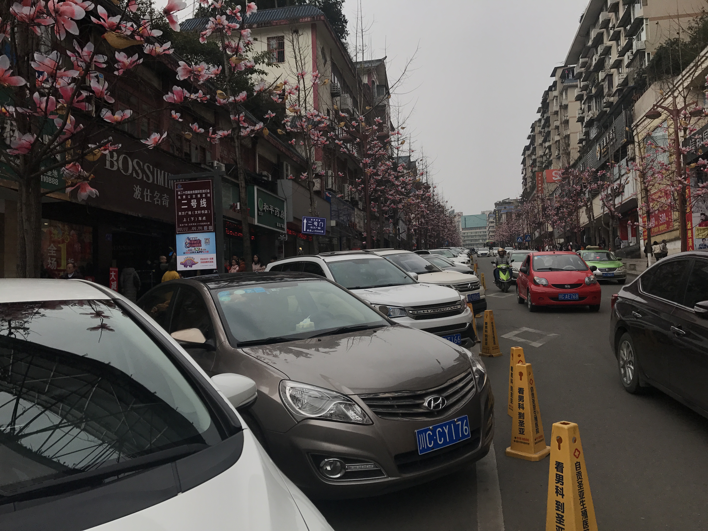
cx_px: 354
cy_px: 266
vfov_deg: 49.7
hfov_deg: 63.4
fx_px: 573
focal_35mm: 28
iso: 20
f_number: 1.8
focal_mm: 3.99
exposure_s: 1/3831
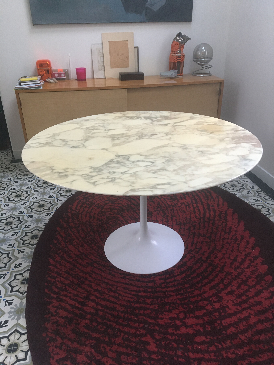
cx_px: 137
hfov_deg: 48.2
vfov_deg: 61.7
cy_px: 182
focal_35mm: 29
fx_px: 306
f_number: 2.2
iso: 160
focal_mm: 4.15
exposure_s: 1/33
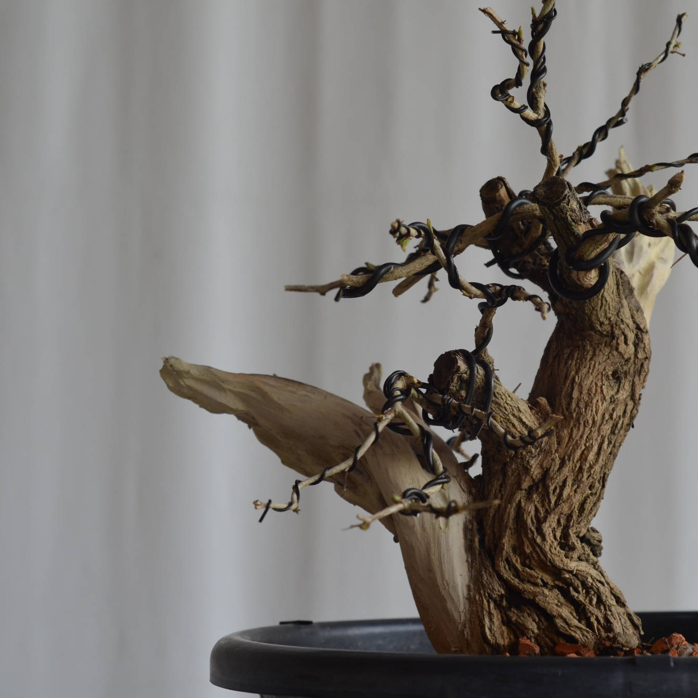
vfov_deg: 14.8
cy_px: 347
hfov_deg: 14.7
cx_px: 504
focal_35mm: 118
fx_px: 2692
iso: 320
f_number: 5.6
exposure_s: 1/125
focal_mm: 50
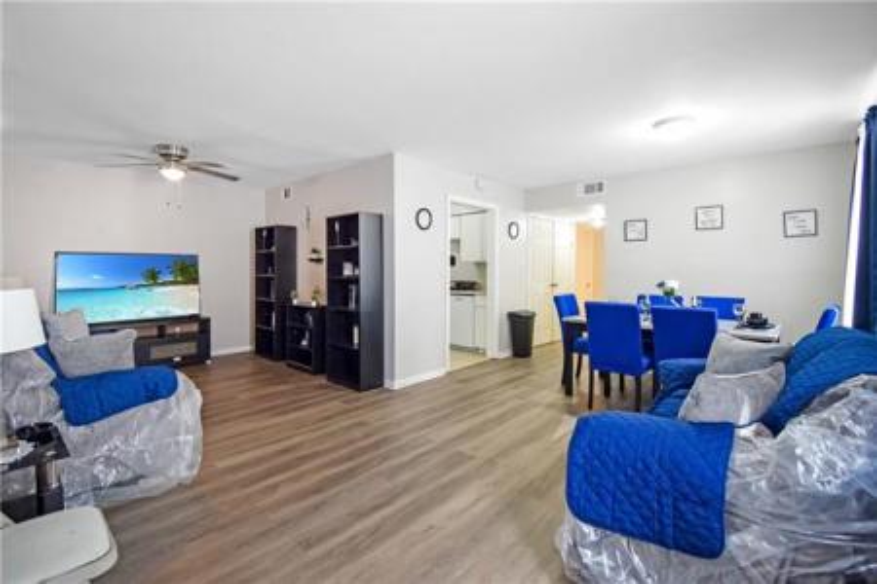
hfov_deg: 100.4
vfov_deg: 77.3
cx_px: 438
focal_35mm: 15
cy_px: 292
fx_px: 365
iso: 1600
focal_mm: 10
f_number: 5
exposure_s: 1/25
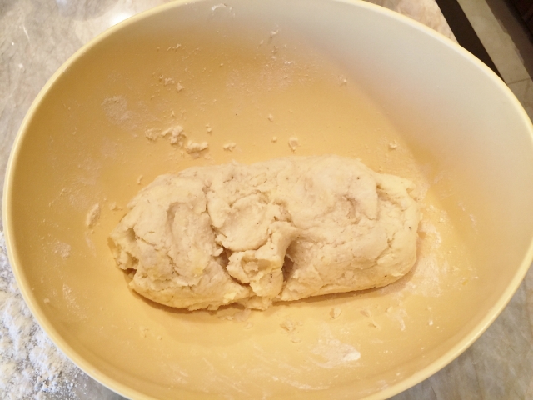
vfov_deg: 48.2
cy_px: 200
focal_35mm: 29
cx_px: 266
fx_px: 447
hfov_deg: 61.7
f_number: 2.2
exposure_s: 1/15
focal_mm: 4.15
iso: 32
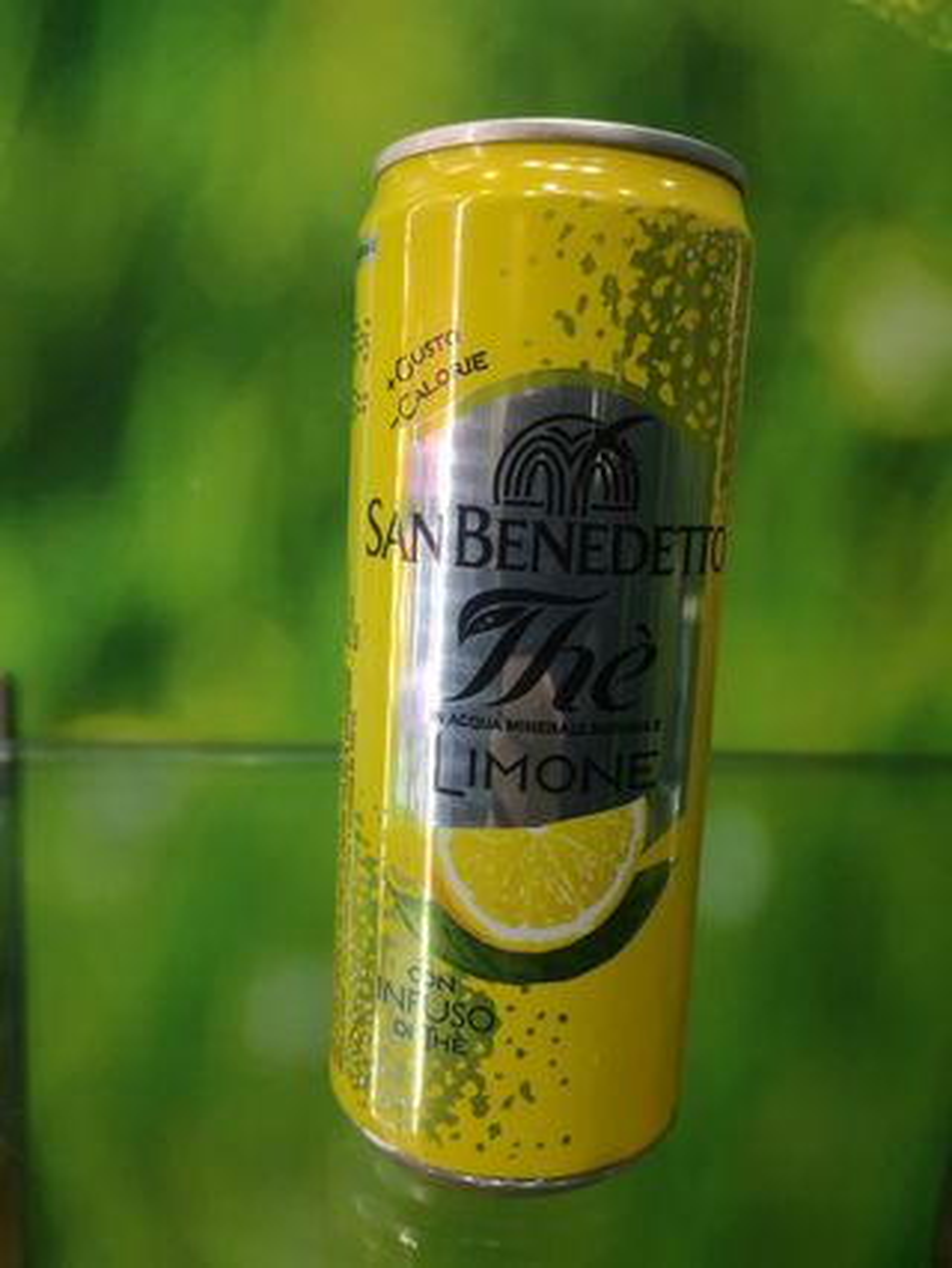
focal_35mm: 27
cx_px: 476
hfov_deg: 51.4
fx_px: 989
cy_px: 634
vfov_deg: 65.3
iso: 400
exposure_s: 1/100
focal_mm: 3.95
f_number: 1.8
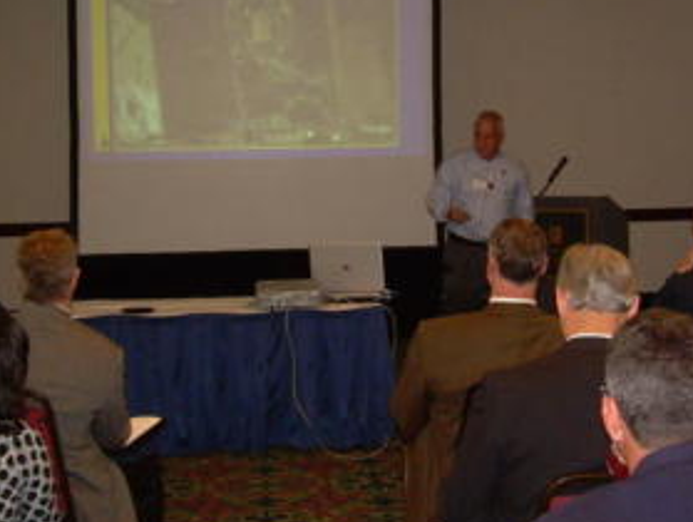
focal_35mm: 68
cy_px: 168
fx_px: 1363
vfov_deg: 21.6
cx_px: 412
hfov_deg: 28.5
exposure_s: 1/60
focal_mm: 6.3
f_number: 2.8
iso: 200
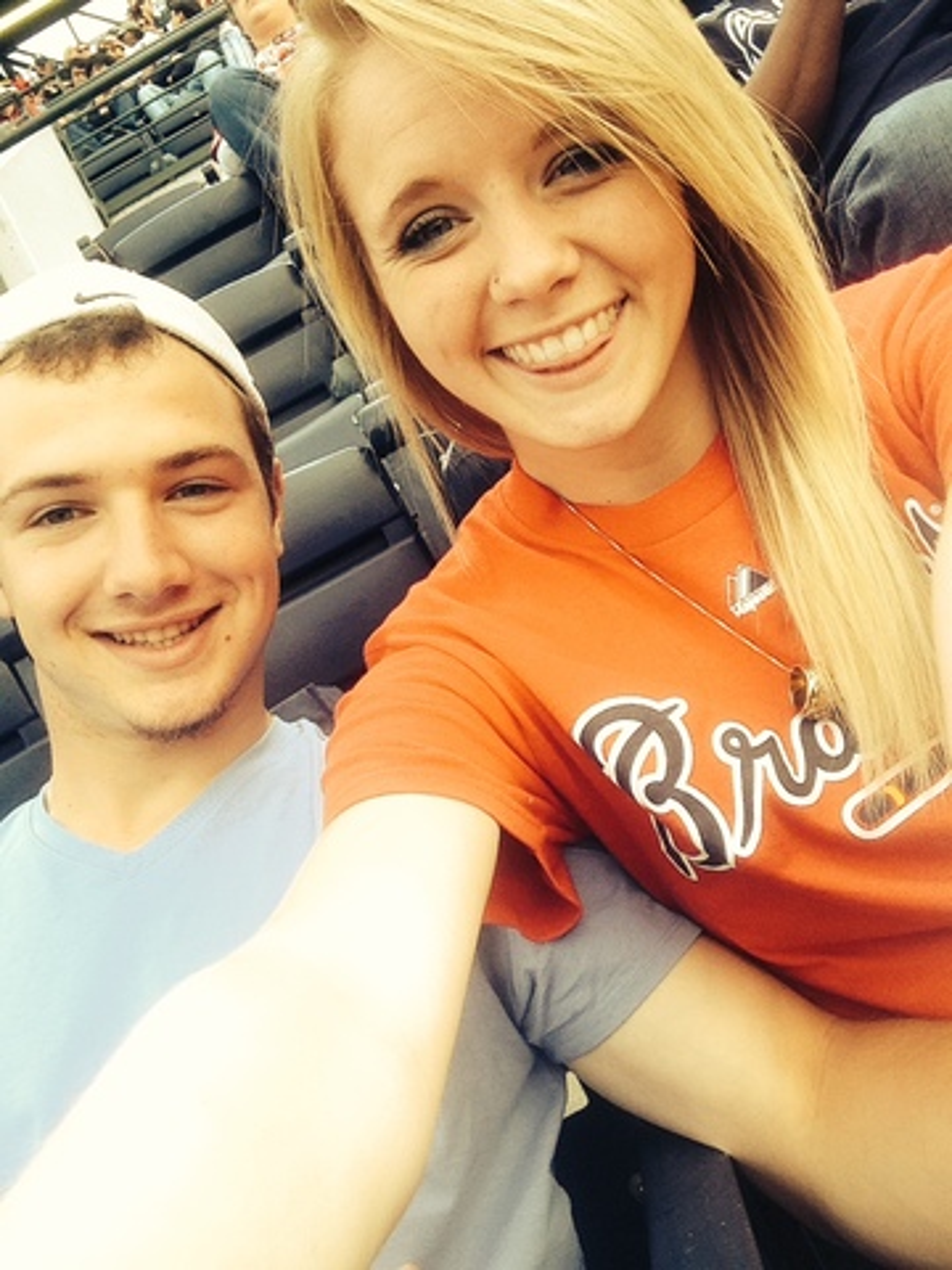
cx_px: 476
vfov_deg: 55.4
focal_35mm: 33
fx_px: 1210
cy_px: 635
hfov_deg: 42.9
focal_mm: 2.15
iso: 50
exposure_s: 1/139
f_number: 2.4
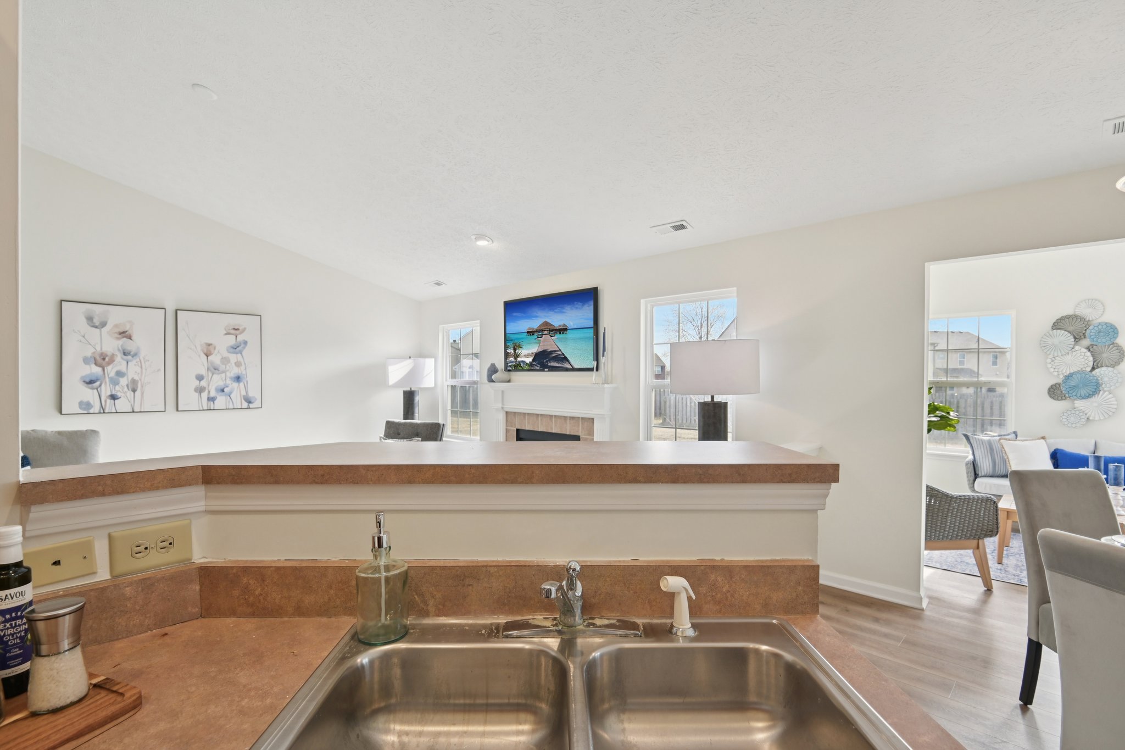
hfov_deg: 96.7
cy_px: 375
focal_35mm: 16
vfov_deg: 73.7
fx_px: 500
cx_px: 562
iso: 110
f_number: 8
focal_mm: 16
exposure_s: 1/15
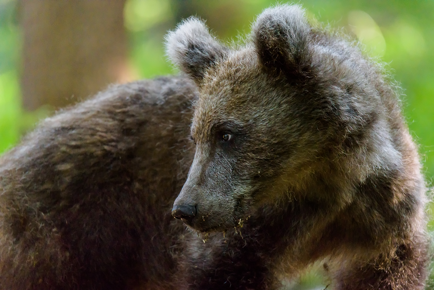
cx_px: 217
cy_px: 145
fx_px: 7236
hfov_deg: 3.4
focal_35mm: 600
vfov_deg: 2.3
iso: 1600
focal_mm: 600
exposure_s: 1/125
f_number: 6.3
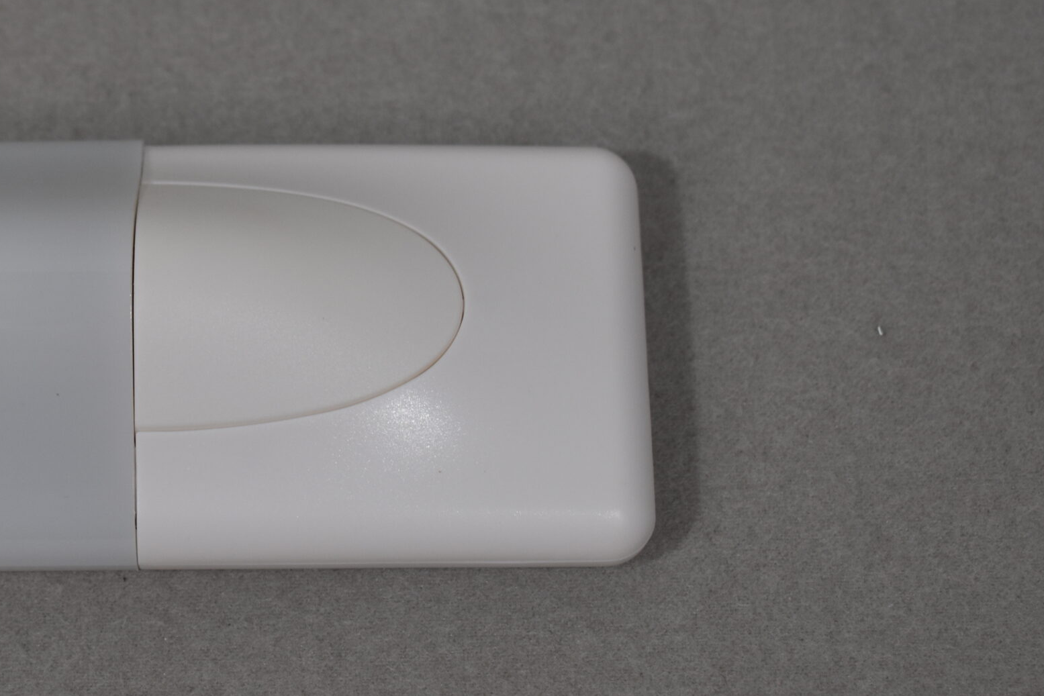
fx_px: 3939
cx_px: 280
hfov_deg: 15.0
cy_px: 300
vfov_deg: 10.1
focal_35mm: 136
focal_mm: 55
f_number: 5.6
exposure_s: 1/125
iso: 280
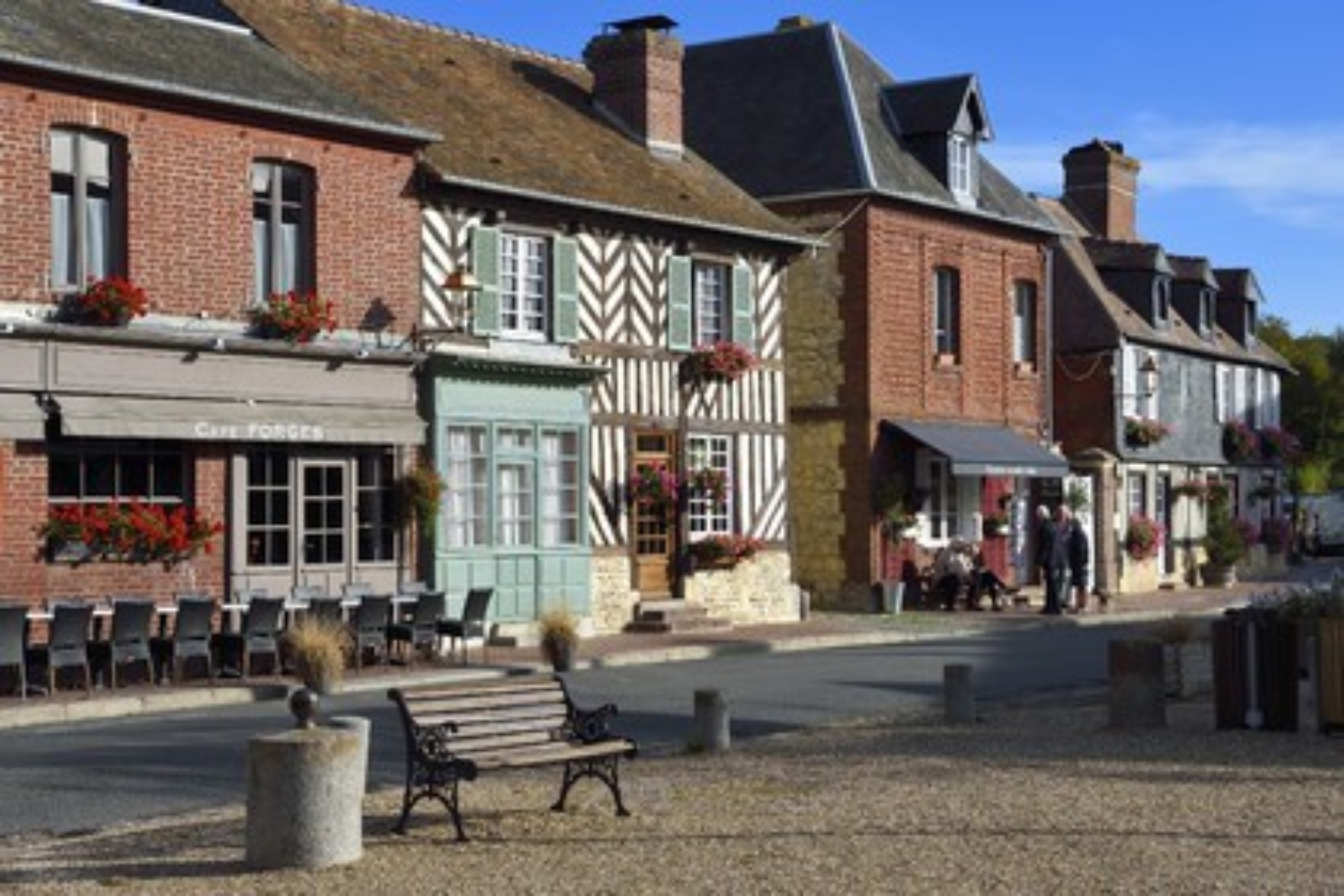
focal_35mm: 60
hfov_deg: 33.4
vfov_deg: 22.6
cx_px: 672
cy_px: 448
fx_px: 2240
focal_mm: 60
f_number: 13
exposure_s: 1/200
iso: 200
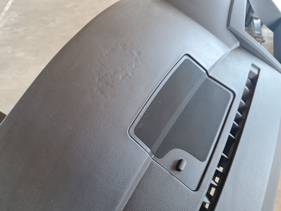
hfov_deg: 67.3
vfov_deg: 53.1
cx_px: 140
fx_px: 211
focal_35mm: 26
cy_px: 106
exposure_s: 1/50
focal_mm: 5.4
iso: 320
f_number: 1.8
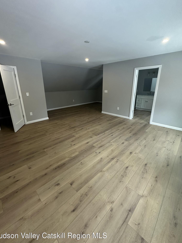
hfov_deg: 81.7
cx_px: 90
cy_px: 117
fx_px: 105
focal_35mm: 15
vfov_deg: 98.1
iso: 250
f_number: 2.2
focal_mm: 2.22
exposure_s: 1/99
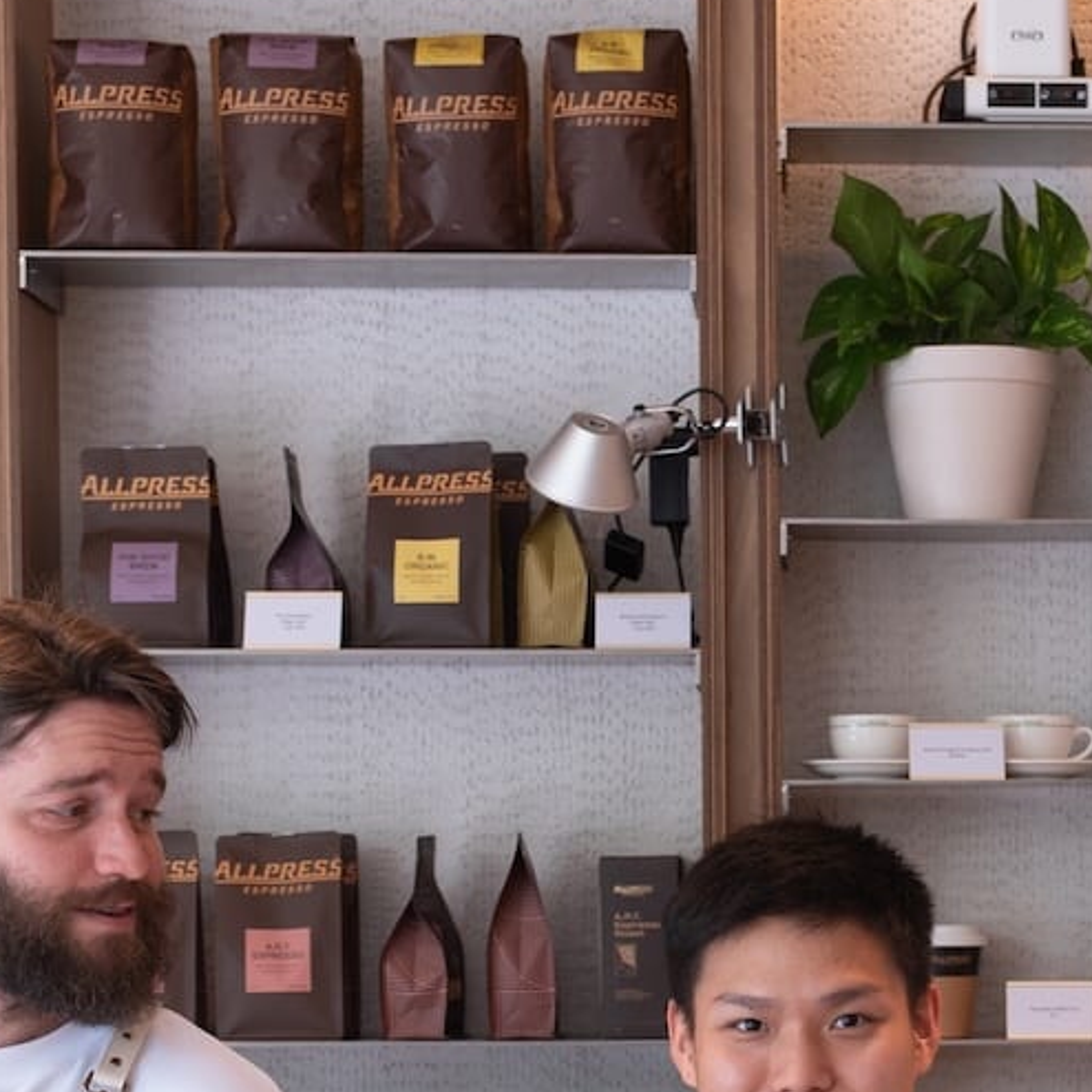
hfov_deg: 15.7
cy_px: 1051
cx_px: 979
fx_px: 3926
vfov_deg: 15.6
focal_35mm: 110
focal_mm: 32
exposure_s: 1/80
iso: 400
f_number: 3.8
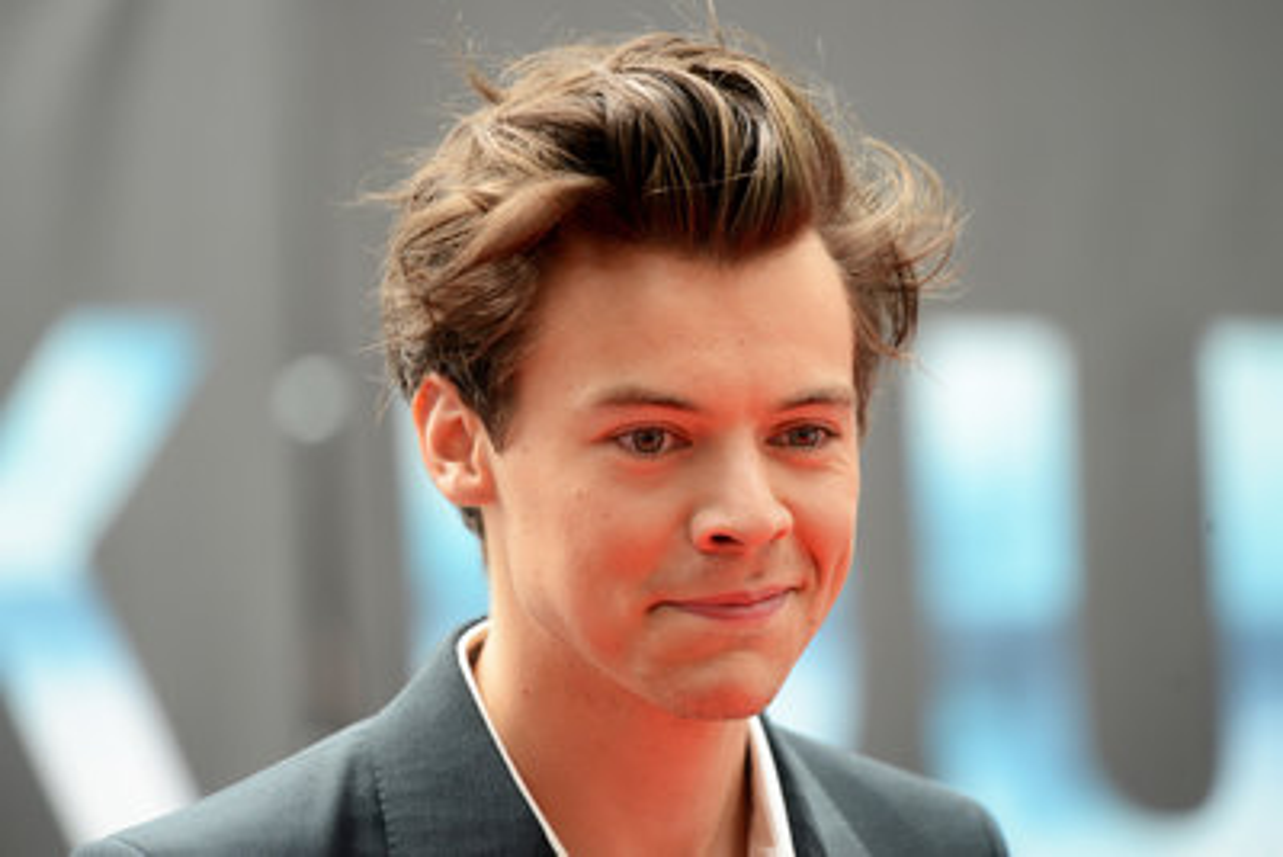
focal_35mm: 300
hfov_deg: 6.9
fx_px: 10695
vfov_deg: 4.6
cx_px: 642
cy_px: 428
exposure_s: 1/400
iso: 1250
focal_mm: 300
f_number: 4
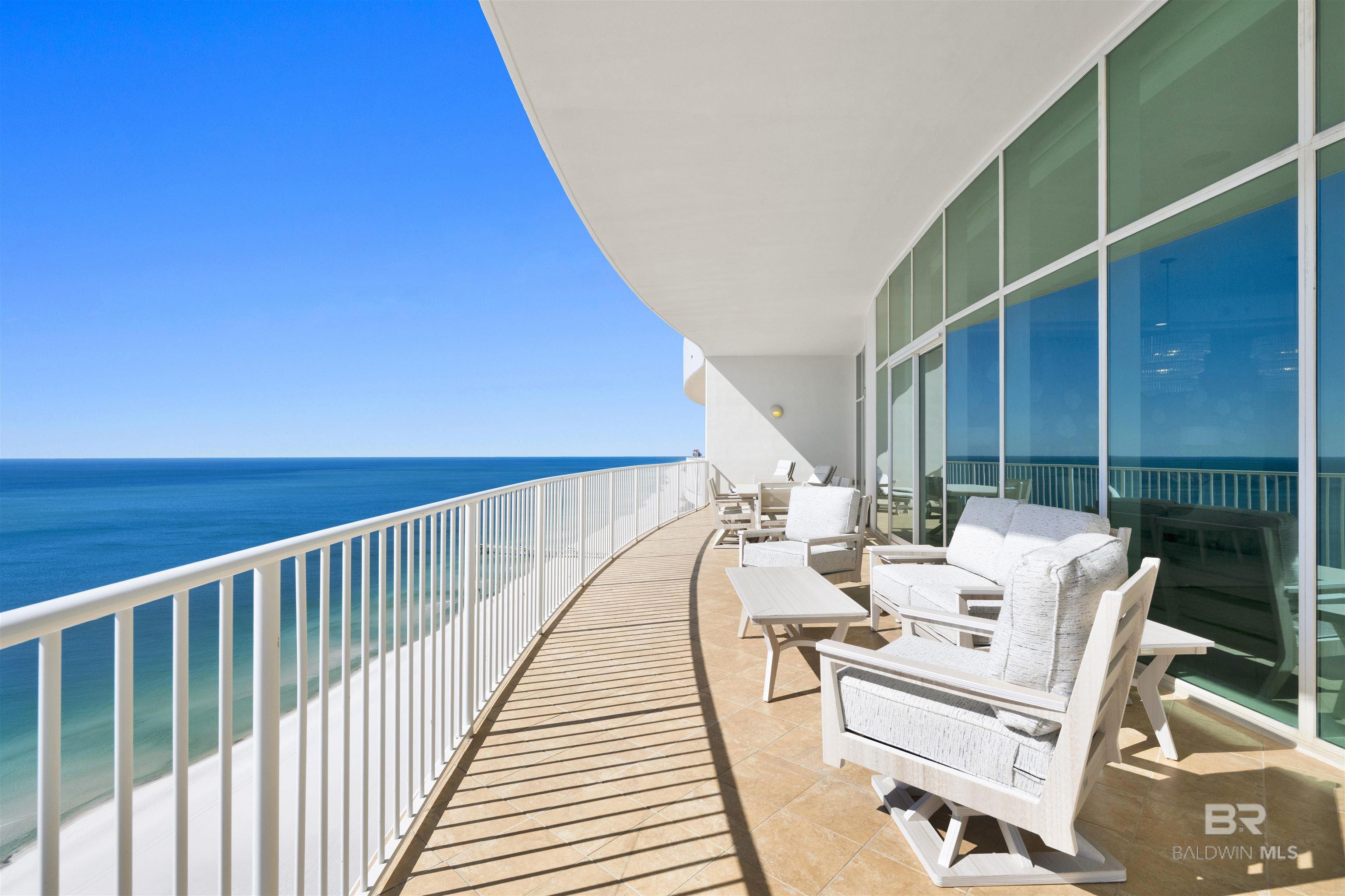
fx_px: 598
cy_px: 448
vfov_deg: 73.7
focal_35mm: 16
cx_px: 672
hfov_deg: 96.7
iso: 400
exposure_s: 1/800
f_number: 11
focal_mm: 16
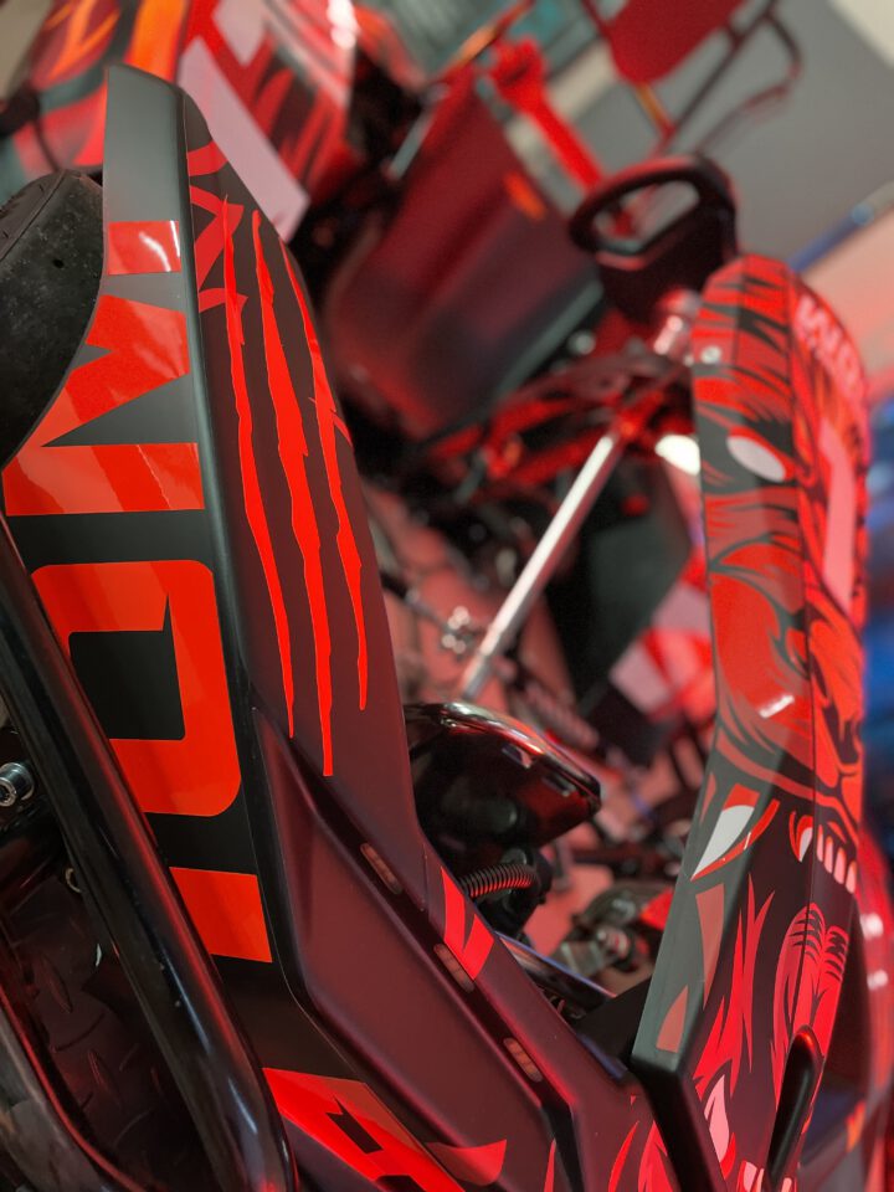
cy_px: 596
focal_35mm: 26
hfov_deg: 53.1
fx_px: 895
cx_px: 447
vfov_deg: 67.3
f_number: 1.6
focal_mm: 4.2
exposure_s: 1/30
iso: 640
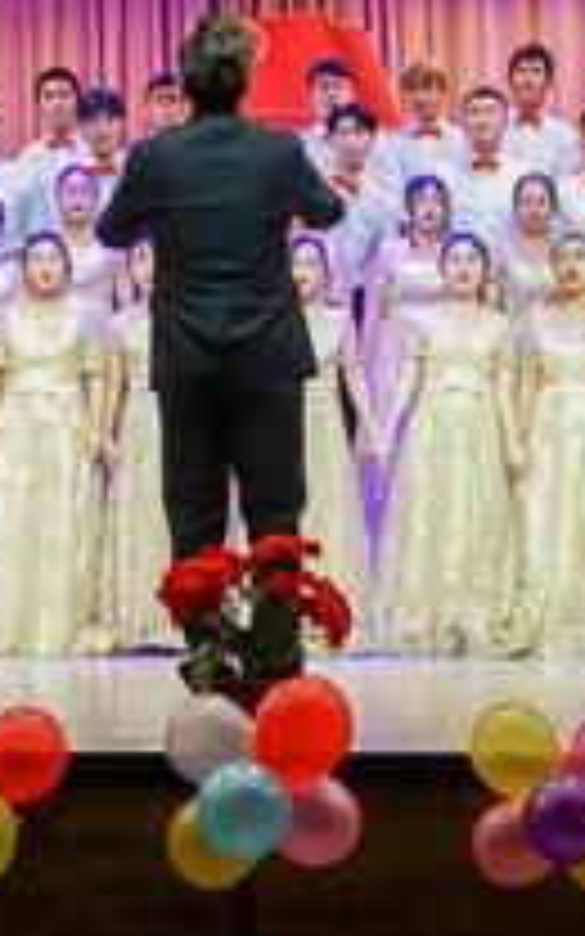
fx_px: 2372
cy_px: 205
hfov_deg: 14.1
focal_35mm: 93
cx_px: 338
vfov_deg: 22.1
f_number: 4
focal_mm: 38
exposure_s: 1/160
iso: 1250
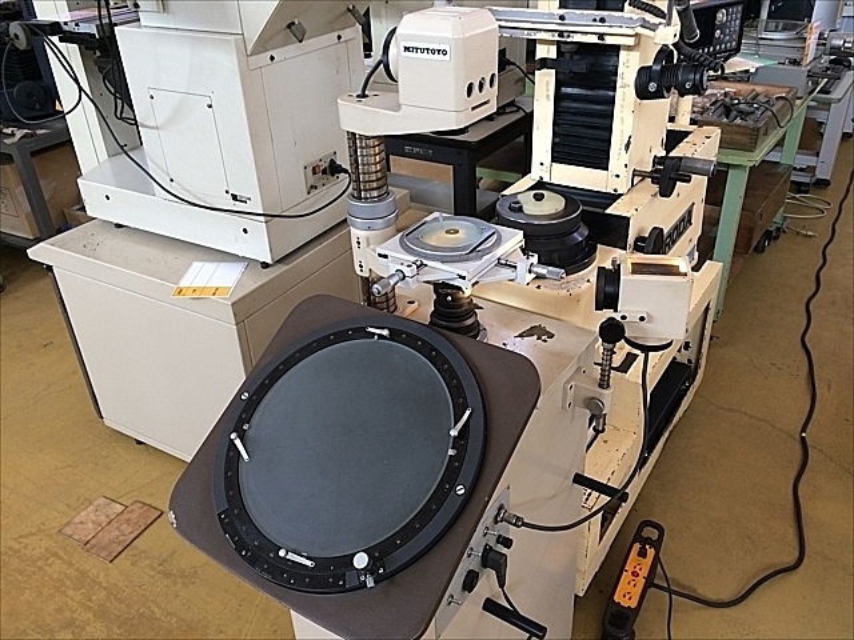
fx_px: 715
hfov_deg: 61.7
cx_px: 427
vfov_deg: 48.2
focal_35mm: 29
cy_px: 320
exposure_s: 1/30
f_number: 2.2
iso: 64
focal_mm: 4.15
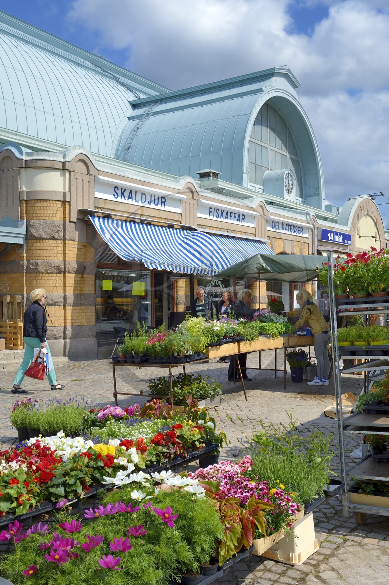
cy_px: 292
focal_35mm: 38
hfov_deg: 35.0
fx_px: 617
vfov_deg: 50.7
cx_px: 194
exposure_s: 1/250
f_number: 13
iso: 200
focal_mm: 38
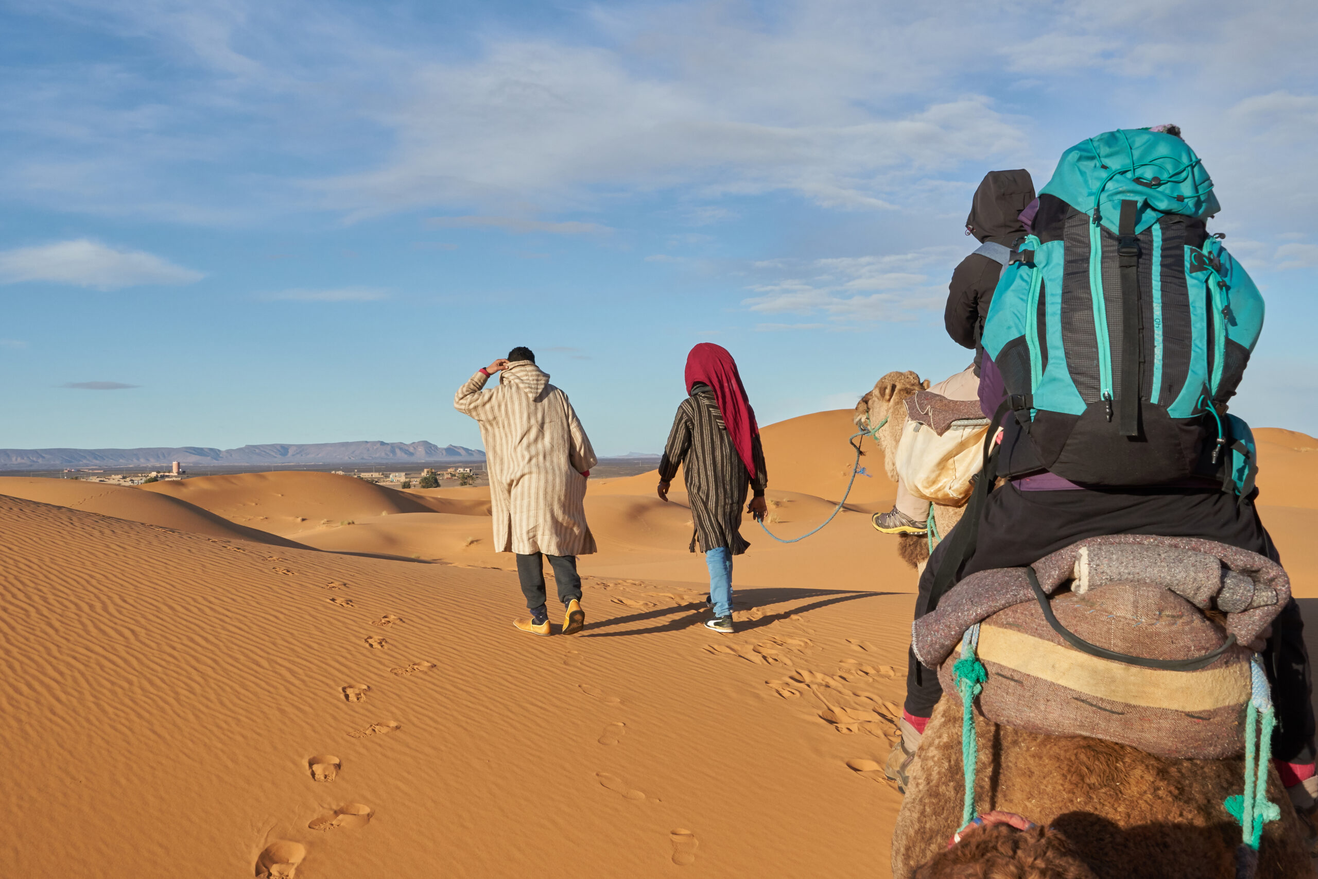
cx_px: 659
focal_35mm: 36
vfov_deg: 36.9
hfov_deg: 53.1
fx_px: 1318
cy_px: 440
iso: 500
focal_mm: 24
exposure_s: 1/640
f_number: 11
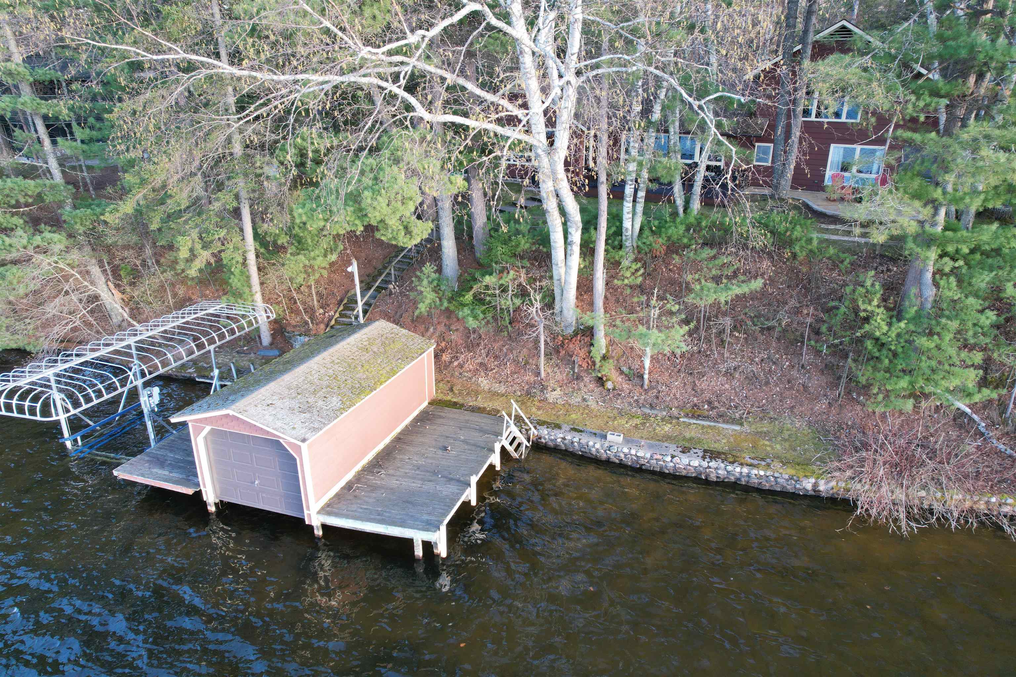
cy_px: 338
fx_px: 621
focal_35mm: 22
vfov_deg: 57.2
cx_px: 508
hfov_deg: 78.6
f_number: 2.8
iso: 140
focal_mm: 8.38
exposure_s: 1/90
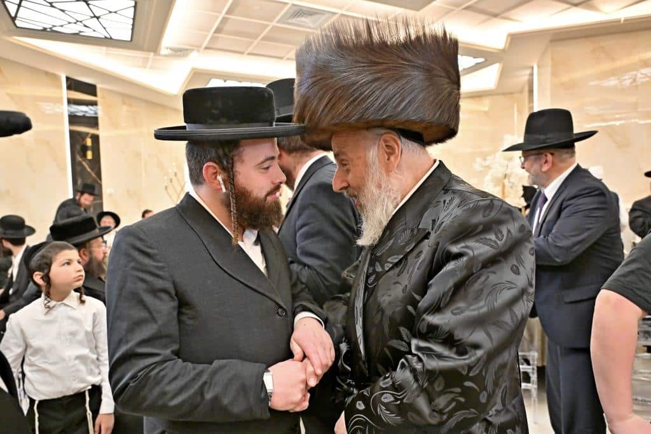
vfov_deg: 53.1
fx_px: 434
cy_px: 217
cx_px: 326
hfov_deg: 73.7
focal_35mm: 24
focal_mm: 24
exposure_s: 1/320
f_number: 4
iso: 1600
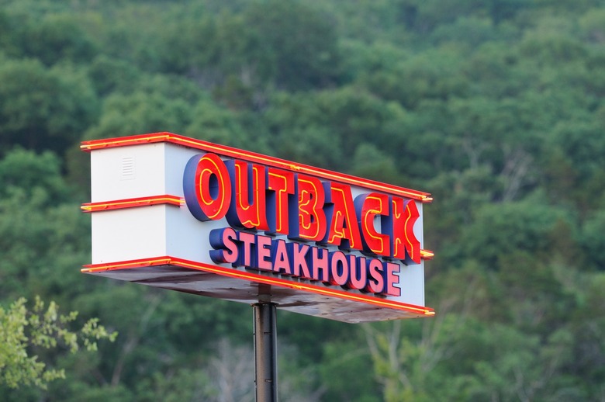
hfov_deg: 6.9
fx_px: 5035
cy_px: 201
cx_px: 302
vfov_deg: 4.6
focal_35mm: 300
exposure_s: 1/320
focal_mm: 200
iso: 400
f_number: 2.8
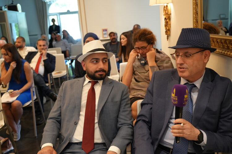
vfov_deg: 35.1
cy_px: 77
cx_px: 116
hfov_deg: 50.7
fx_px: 245
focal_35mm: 38
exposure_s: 1/160
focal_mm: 38
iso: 3200
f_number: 4
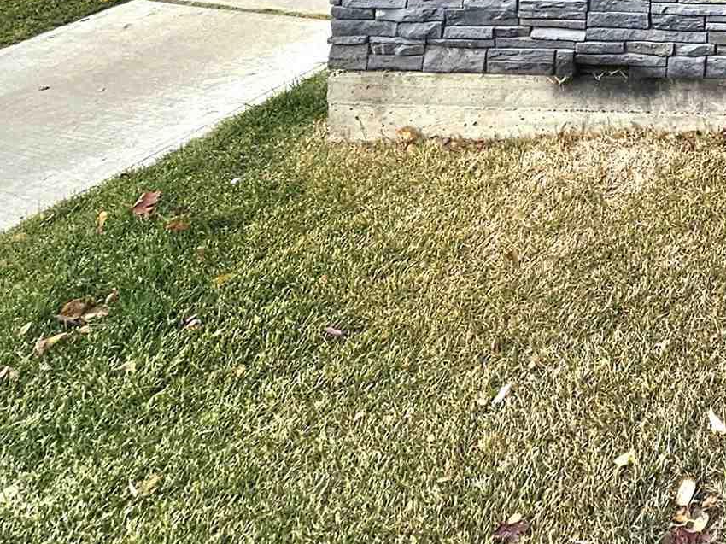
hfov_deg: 31.0
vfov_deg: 21.0
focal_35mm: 47
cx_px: 956
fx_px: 985
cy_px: -436
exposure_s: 1/1429
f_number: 2.2
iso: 50
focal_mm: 2.2
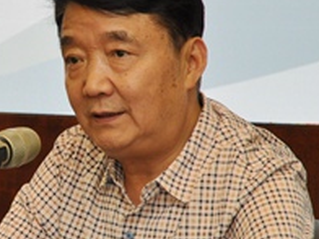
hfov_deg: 5.8
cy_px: 133
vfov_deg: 4.3
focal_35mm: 343
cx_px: 49
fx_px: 3164
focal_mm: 85
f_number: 5.6
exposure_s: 1/60
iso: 800
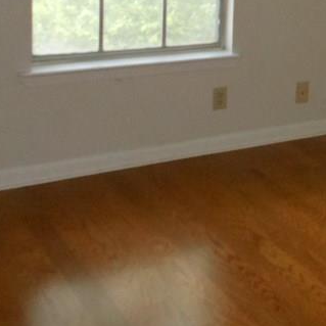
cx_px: 467
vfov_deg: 23.0
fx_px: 756
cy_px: -21
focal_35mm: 71
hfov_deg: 21.1
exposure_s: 1/25
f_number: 3.2
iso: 400
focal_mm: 4.5
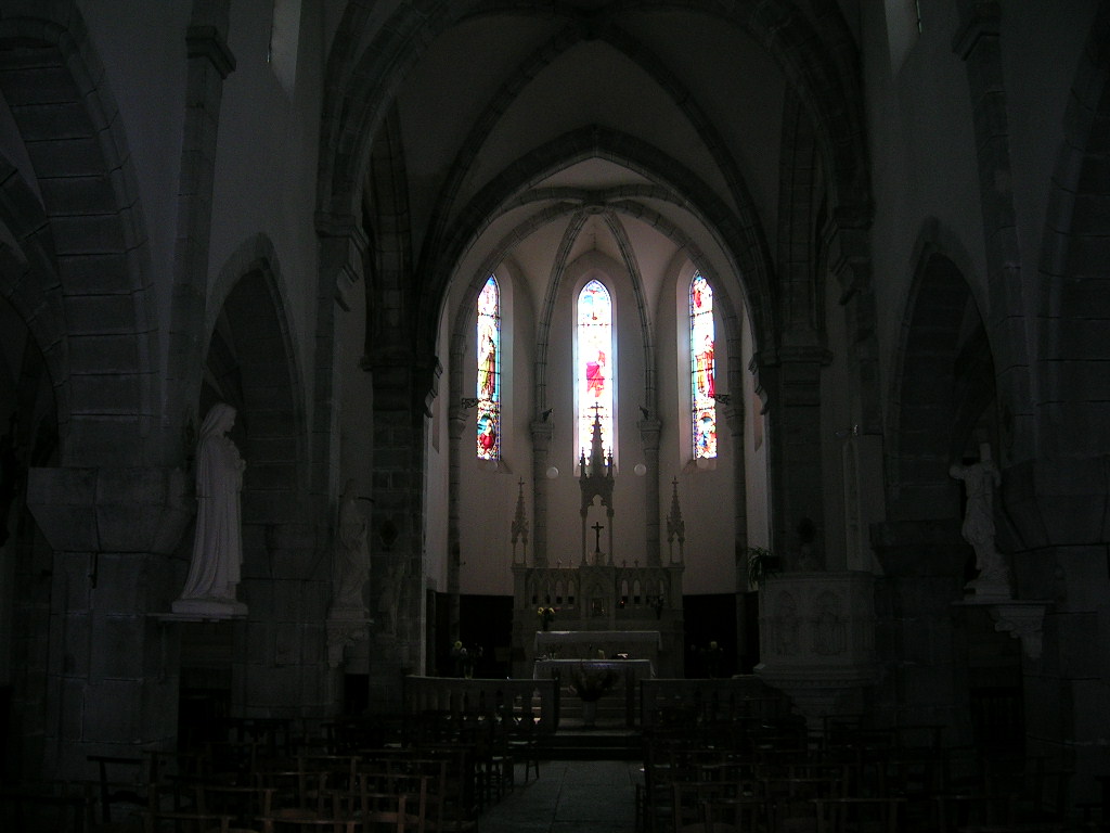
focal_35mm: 35
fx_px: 1122
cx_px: 555
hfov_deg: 52.6
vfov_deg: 40.7
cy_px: 416
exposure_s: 1/60.1
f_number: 2.8
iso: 63
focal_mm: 5.4
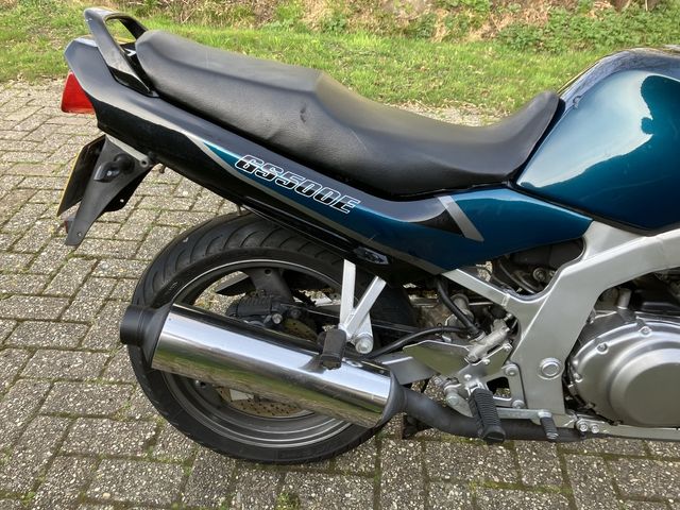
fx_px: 550
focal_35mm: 28
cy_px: 255
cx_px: 340
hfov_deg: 63.4
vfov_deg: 49.7
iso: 40
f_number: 1.8
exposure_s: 1/121
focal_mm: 3.99
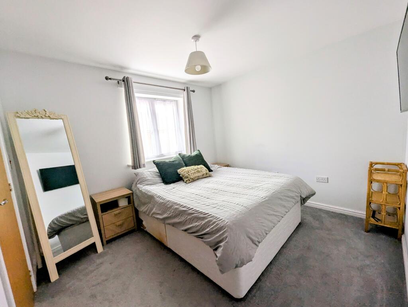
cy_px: 154
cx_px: 204
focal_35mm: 13
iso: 80
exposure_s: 1/23.8
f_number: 2.2
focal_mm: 1.95
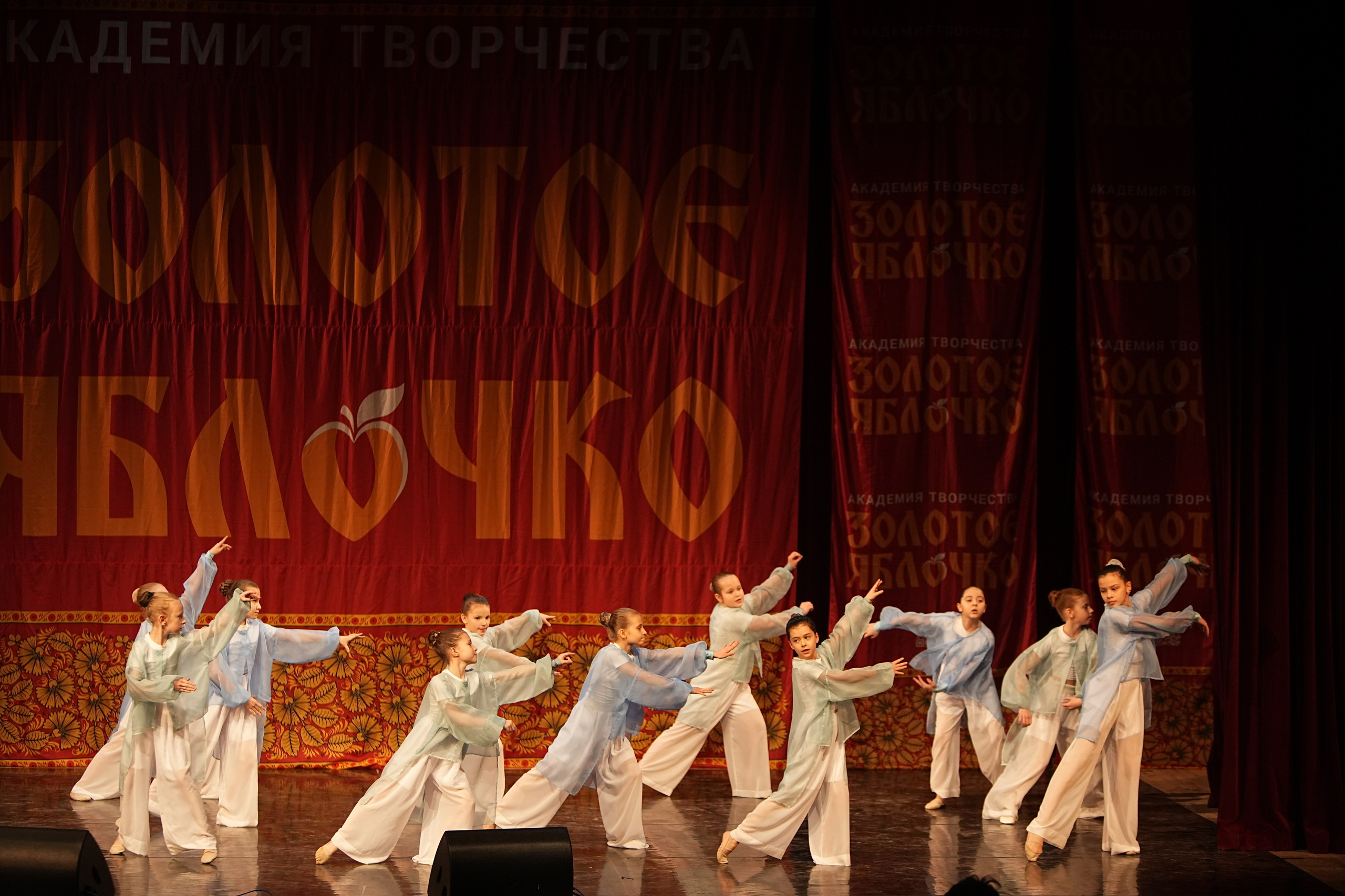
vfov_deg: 15.2
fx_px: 3362
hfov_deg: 22.6
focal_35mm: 90
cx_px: 672
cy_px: 448
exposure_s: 1/400
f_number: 2.8
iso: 1600
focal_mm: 90
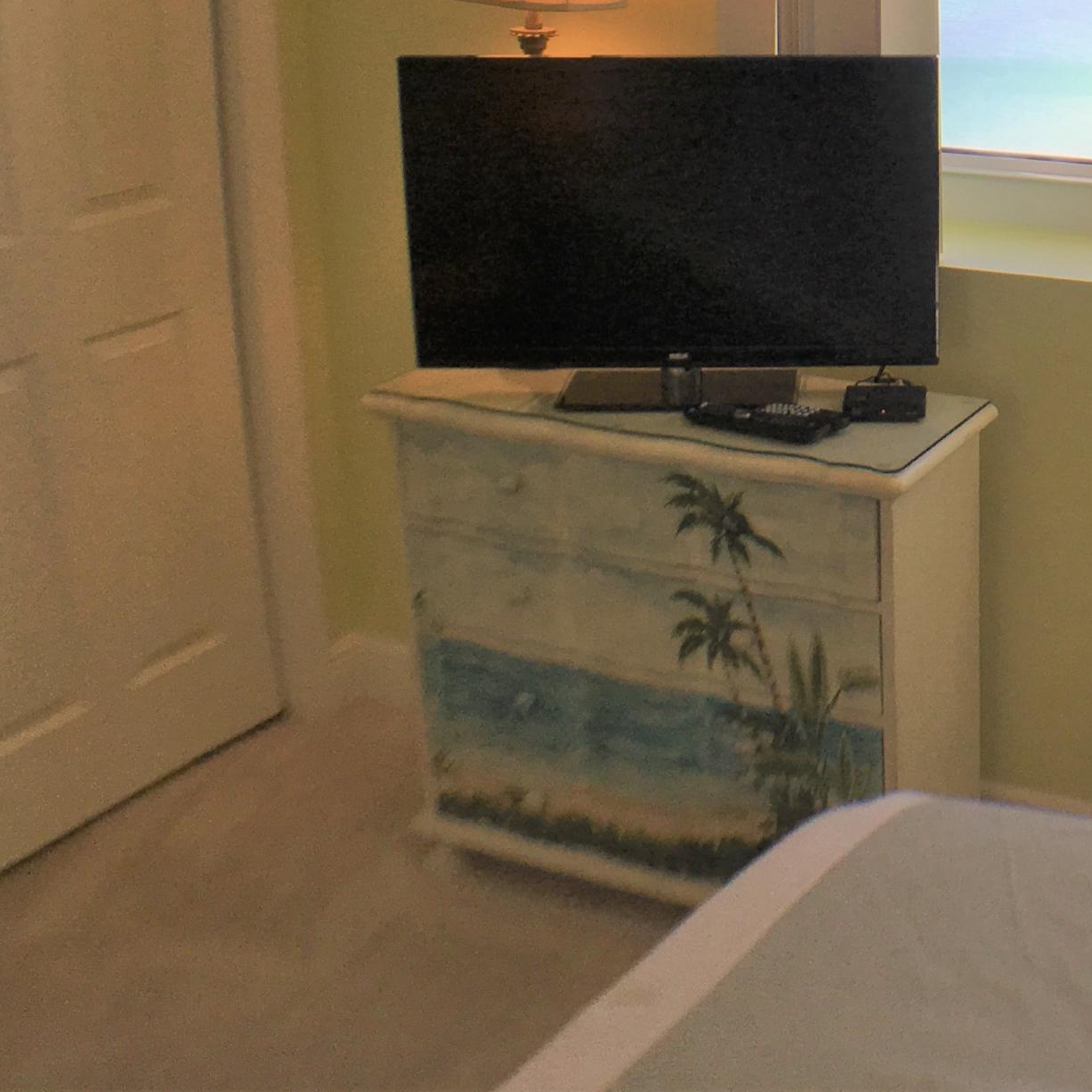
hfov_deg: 25.7
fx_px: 2248
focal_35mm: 63
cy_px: 87
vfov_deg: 26.3
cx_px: 1126
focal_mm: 4.15
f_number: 2.2
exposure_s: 1/152
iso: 25
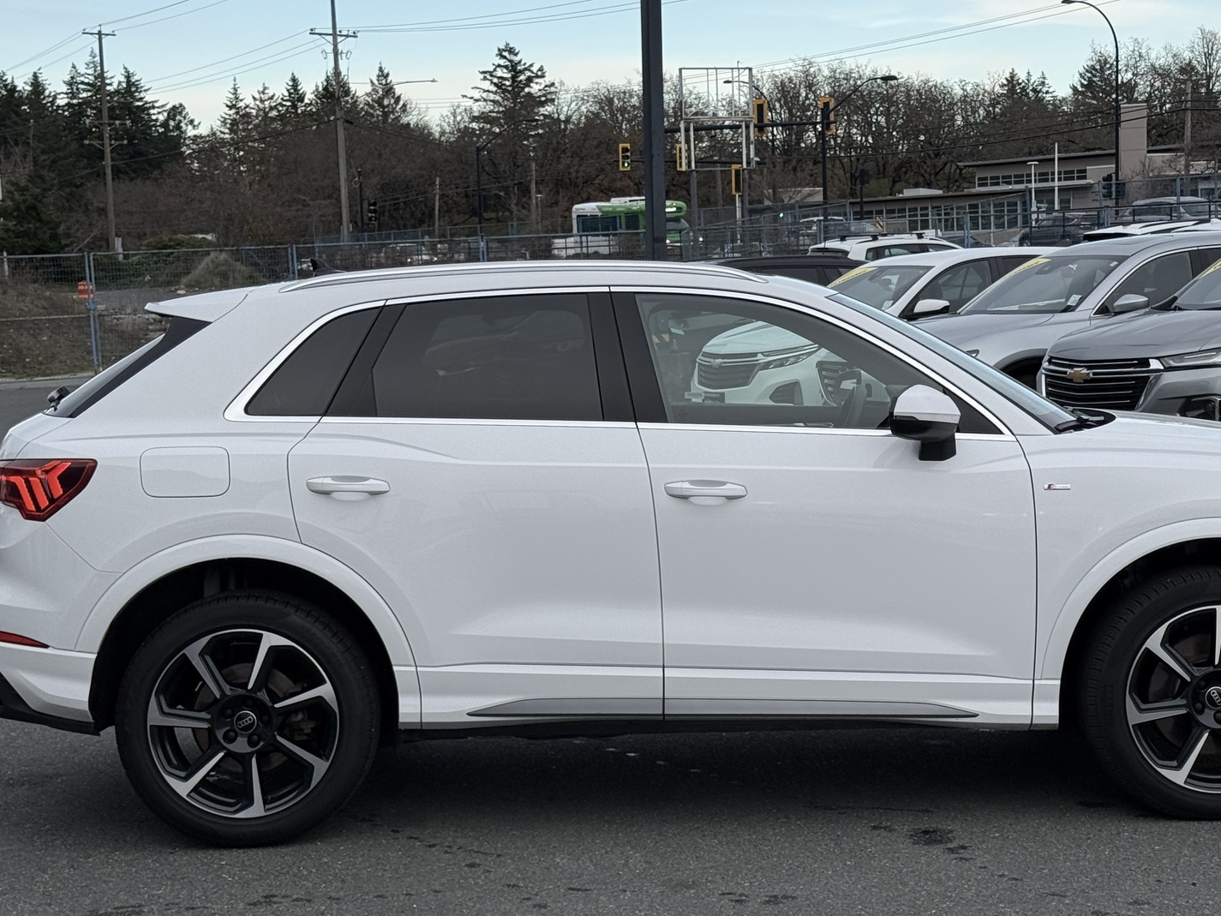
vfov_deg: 21.3
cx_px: 669
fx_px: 2434
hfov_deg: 28.1
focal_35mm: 69
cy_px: 499
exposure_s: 1/1403
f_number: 1.78
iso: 64
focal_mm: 6.76
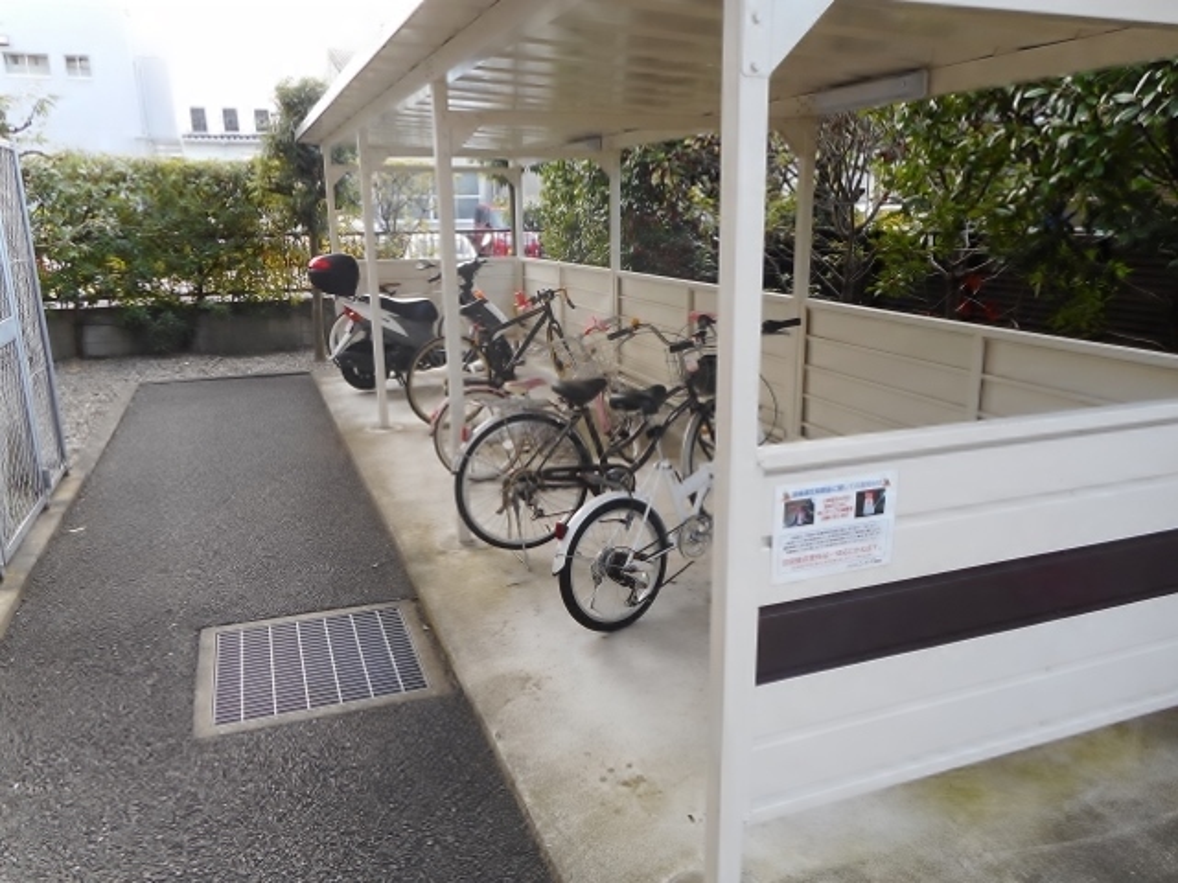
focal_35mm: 25
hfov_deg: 69.4
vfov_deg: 54.9
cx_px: 589
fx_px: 851
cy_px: 442
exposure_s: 1/50
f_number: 3.7
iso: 80
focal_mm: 4.5
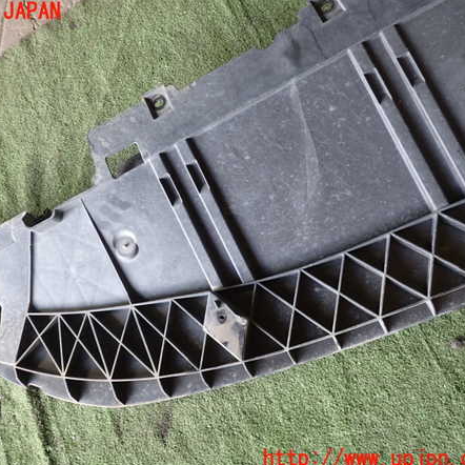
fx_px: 456
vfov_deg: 54.0
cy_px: 236
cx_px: 185
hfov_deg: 53.6
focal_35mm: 30
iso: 160
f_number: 2
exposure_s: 1/60
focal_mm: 4.5
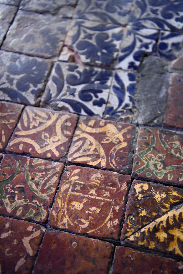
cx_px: 92
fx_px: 366
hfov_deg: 28.1
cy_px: 137
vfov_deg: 41.1
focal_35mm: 48
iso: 2500
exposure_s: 1/15
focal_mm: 48
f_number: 3.2
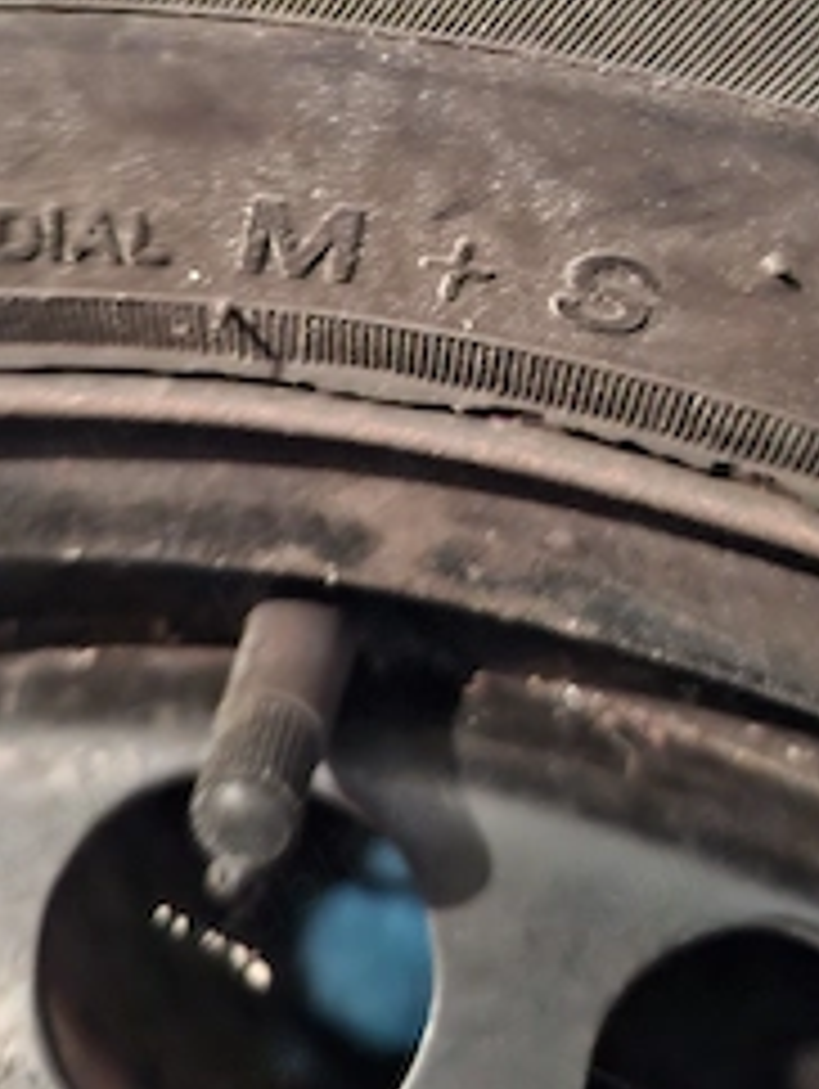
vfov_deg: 46.2
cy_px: 207
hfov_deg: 37.8
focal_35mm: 38
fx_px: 1197
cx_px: 441
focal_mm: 5.54
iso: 1250
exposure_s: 1/14
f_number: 1.8
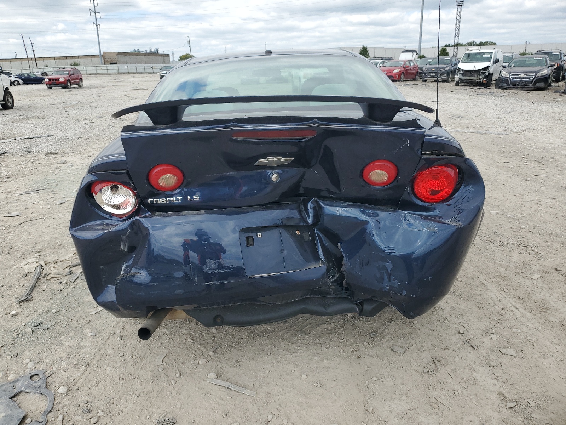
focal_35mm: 26
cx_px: 283
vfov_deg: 53.1
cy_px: 212
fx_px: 425
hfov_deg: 67.3
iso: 50
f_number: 1.5
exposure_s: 1/2000
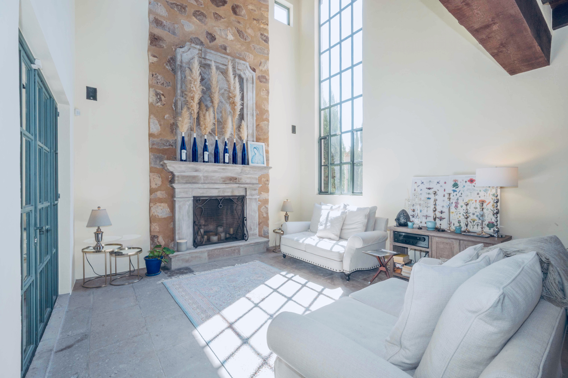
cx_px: 284
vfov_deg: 75.4
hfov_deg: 98.6
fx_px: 244
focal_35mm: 16
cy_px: 189
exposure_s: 1/8
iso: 400
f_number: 22
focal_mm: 15.5
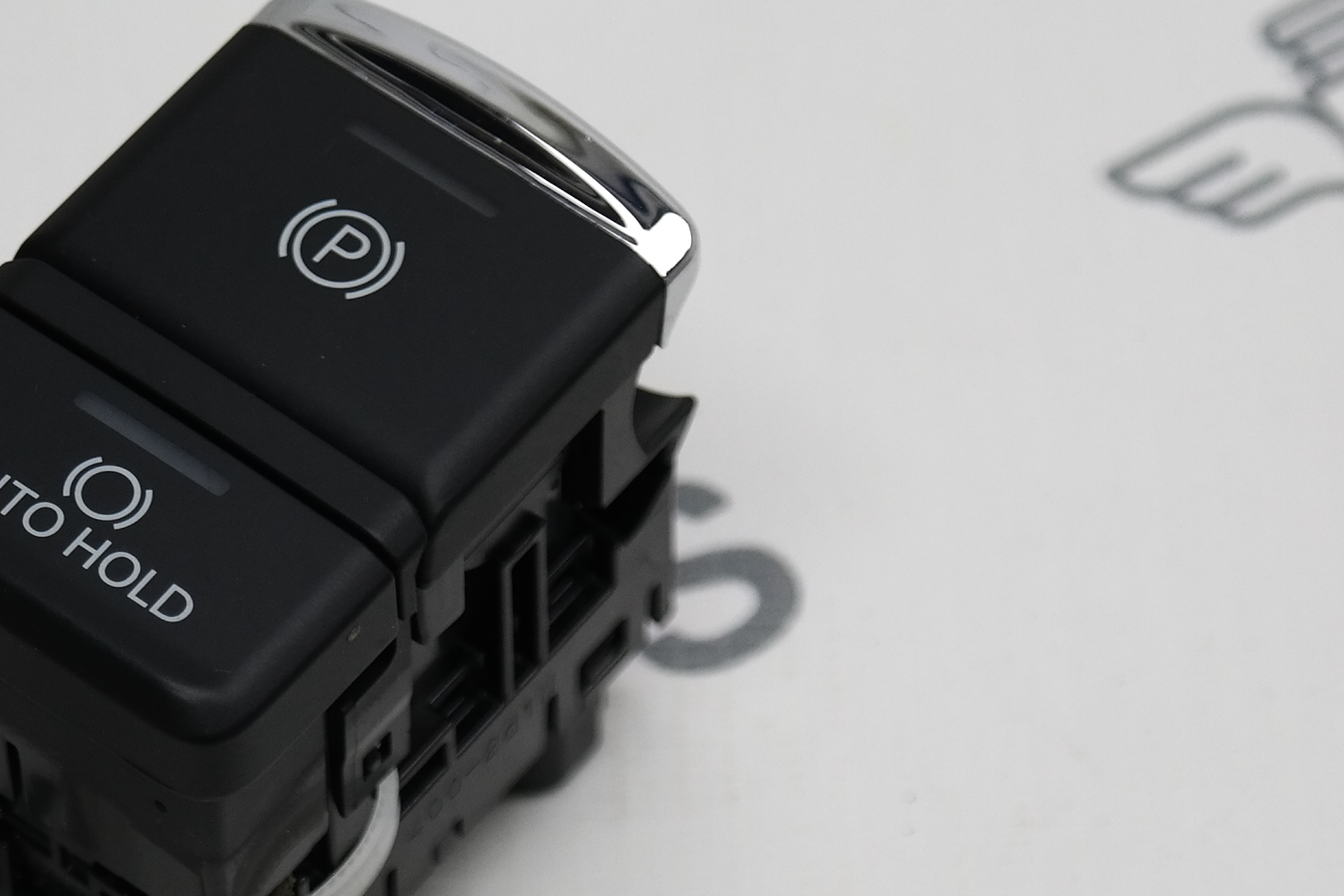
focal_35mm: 178
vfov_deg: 7.7
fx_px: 6645
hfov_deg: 11.5
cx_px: 245
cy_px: 474
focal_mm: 45
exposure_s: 1/80
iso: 200
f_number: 5
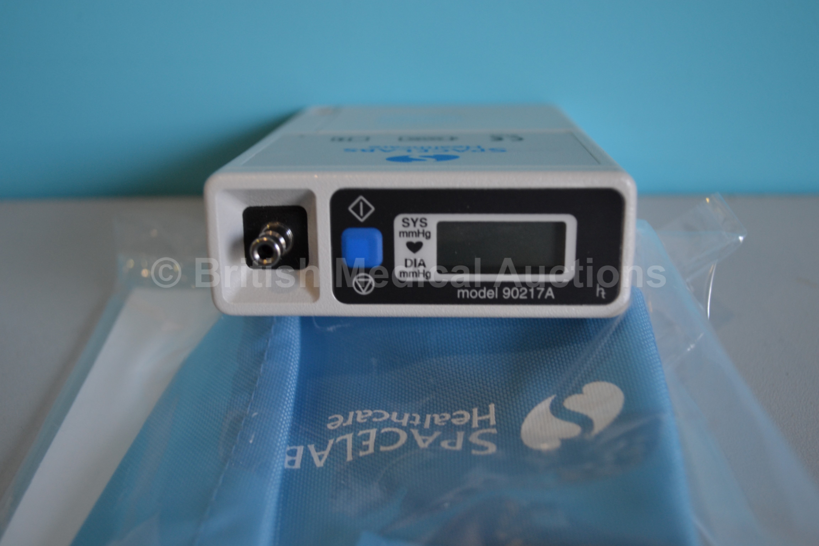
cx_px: 410
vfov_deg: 34.2
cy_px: 273
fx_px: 887
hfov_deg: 49.6
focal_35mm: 39
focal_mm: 26
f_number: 4.2
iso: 500
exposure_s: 1/60
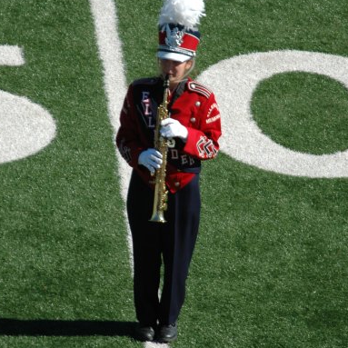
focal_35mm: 798
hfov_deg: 2.2
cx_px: 169
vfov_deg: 2.2
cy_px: 144
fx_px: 9076
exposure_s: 1/800
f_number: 5.6
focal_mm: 400
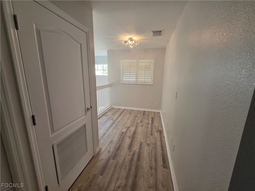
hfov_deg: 106.2
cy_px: 96
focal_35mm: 13
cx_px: 128
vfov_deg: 89.9
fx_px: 96
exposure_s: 1/120
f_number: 1.9
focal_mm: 2.2
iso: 100
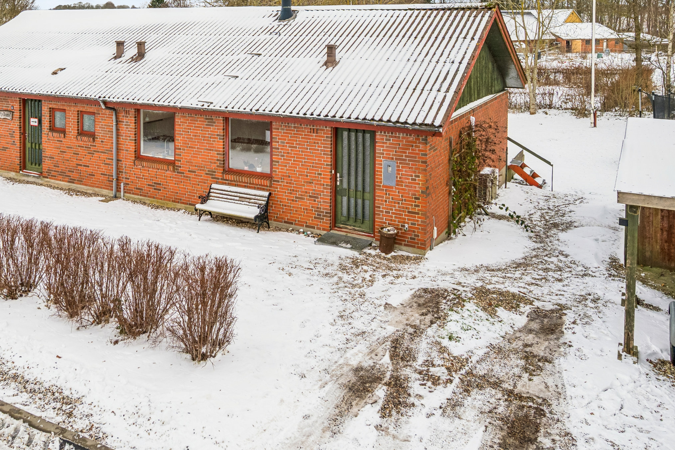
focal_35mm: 31
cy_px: 169
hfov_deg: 59.0
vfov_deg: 42.0
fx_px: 581
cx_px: 230
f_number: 5
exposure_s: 1/1600
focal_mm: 21
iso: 800
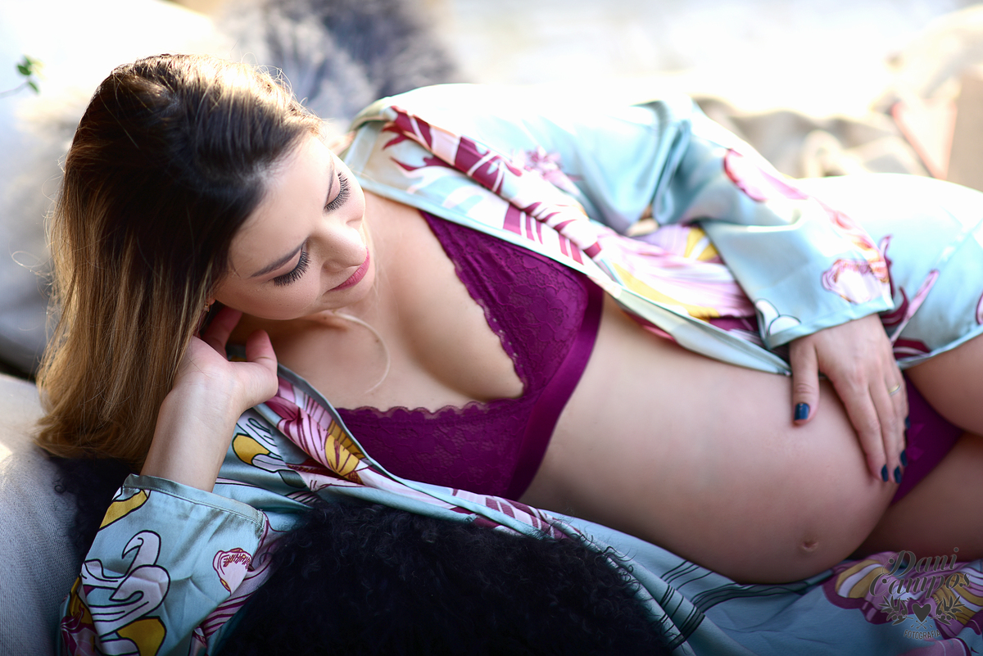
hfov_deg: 23.9
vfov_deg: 16.1
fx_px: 2322
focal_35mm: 85
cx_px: 492
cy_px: 328
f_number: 1.8
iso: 100
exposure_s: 1/400
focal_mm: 85
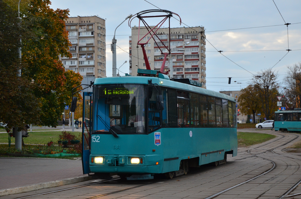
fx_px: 651
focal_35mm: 78
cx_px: 150
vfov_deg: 17.4
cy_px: 100
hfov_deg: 26.0
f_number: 5
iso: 900
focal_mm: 52
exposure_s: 1/100
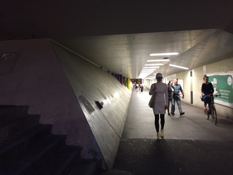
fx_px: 195
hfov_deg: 61.7
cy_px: 88
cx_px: 116
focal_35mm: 29
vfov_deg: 48.2
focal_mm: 4.15
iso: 250
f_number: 2.2
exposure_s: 1/17
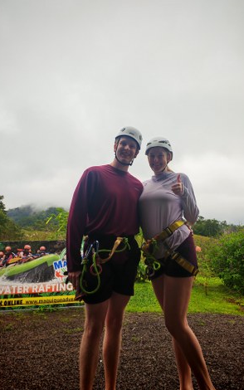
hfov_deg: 47.5
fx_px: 276
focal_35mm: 26
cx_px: 139
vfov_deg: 70.4
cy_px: 193
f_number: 1.9
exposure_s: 1/100
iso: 50
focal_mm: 6.12
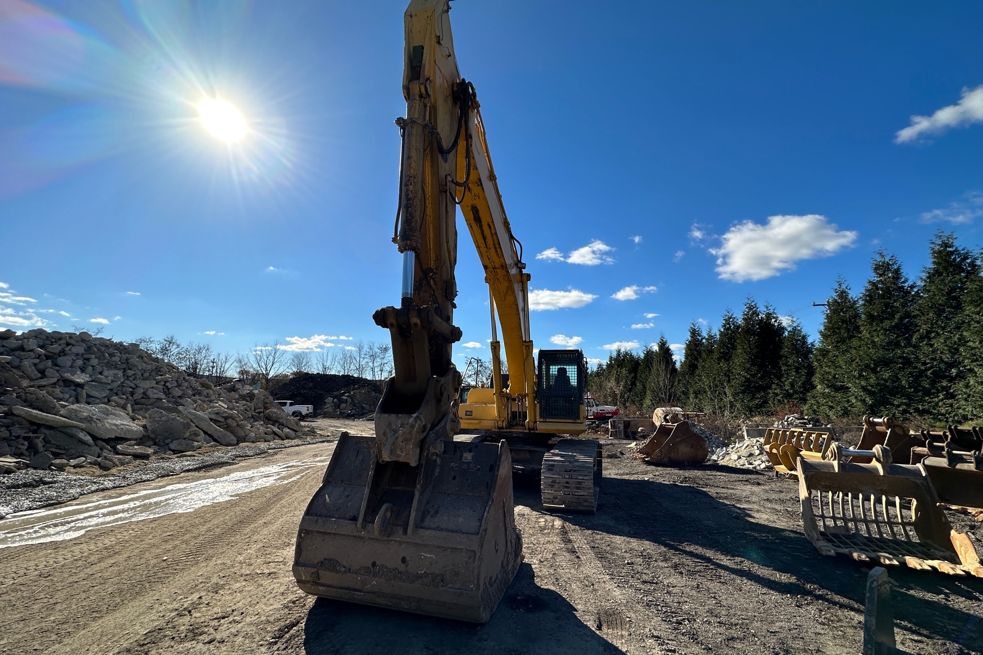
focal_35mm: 15
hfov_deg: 100.4
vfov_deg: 77.3
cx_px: 488
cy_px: 337
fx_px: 410
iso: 50
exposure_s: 1/2959
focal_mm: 2.22
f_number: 2.2
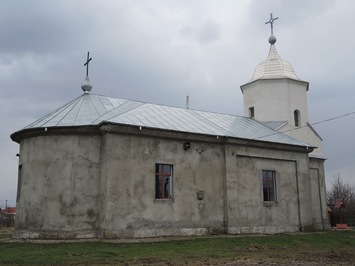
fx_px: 390
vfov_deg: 37.7
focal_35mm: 38
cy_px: 133
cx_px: 178
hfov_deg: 49.0
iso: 80
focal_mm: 8.2
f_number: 2.5
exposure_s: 1/1000
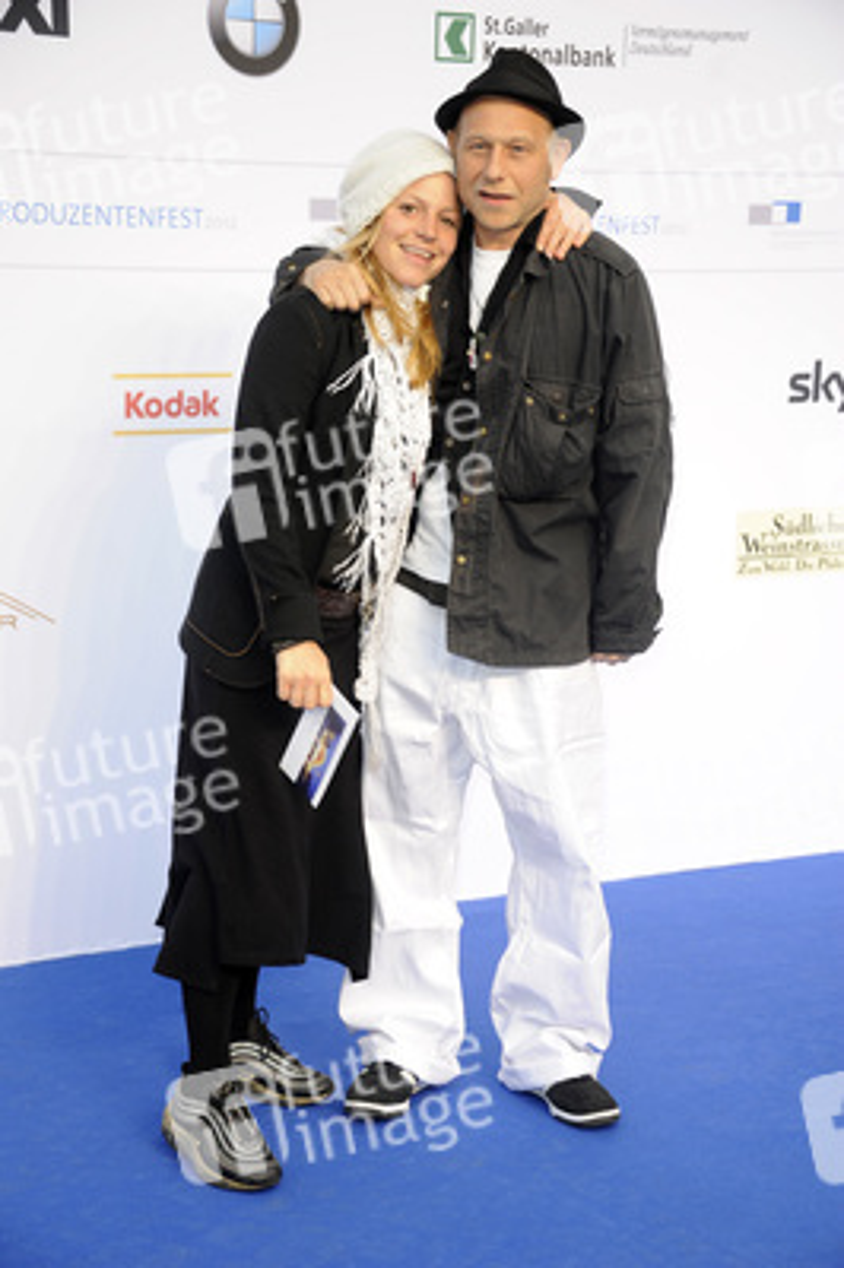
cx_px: 422
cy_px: 634
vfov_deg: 28.9
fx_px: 2466
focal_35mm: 70
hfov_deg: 19.4
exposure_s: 1/125
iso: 640
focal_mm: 70
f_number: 5.6
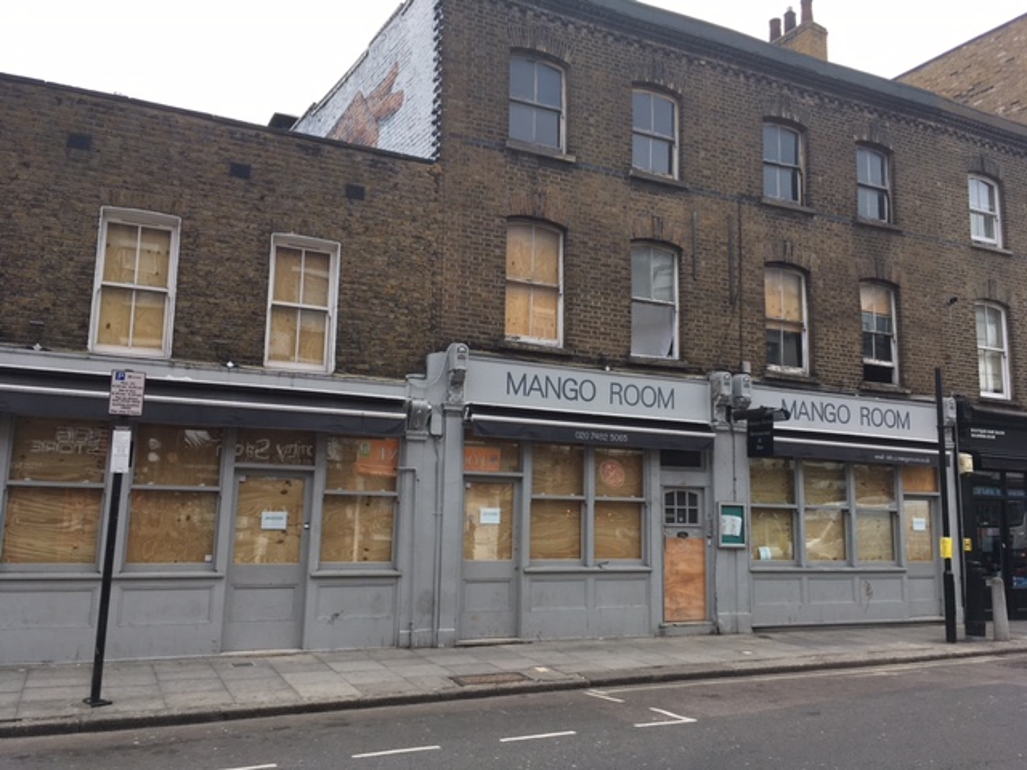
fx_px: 860
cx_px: 514
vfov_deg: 48.2
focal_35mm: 29
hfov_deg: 61.7
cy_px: 385
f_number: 2.2
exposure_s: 1/657
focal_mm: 4.15
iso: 25
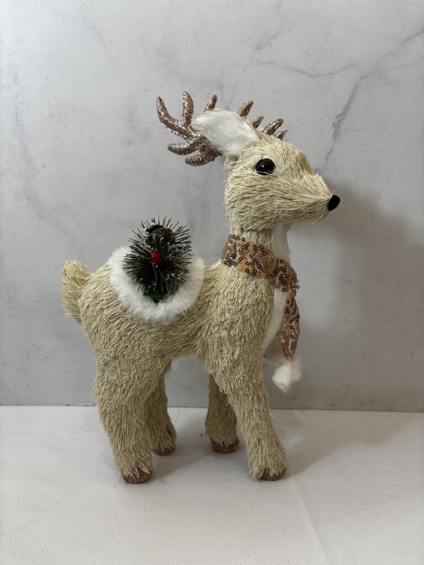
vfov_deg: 67.3
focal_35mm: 26
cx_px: 212
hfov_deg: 53.1
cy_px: 282
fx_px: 425
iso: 80
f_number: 1.6
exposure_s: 1/100
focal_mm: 5.96
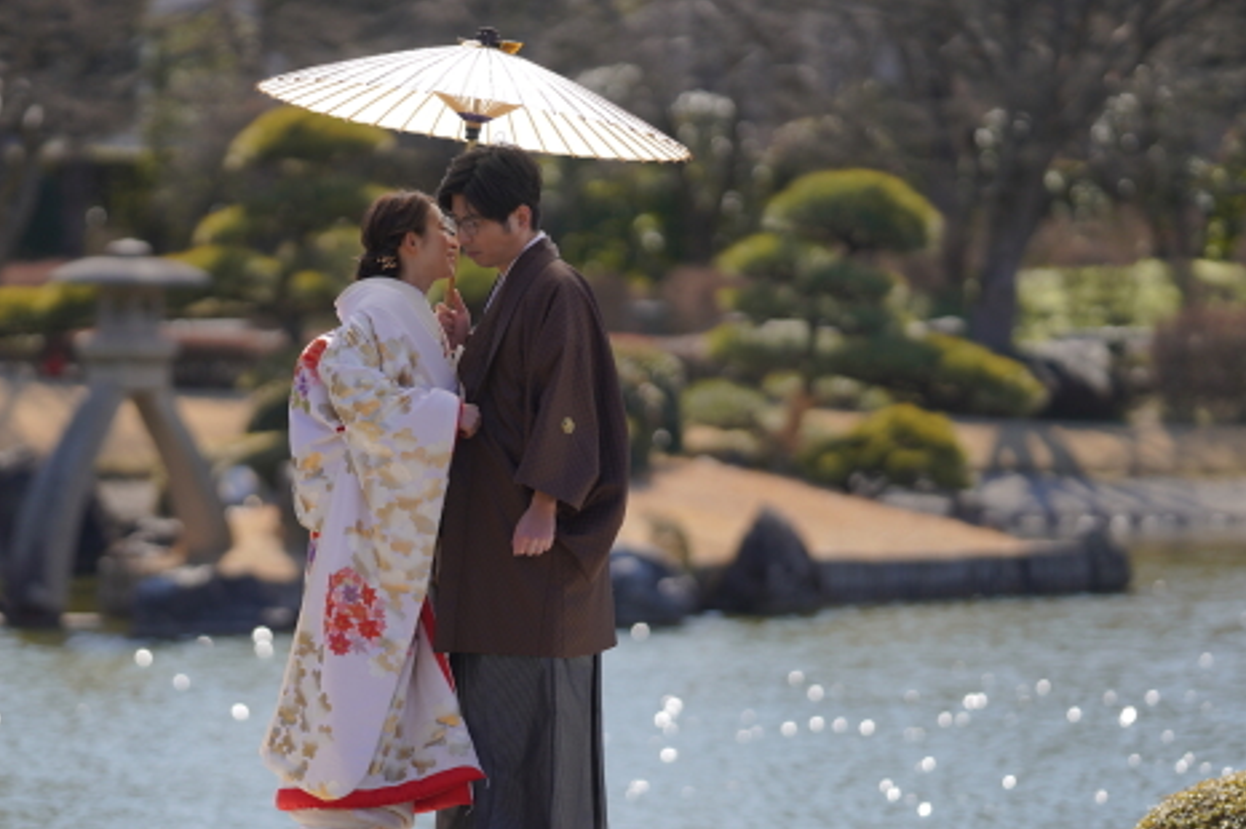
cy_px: 507
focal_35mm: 232
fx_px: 8024
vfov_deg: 5.9
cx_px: 433
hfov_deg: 8.9
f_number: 1.8
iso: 100
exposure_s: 1/3200
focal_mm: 135
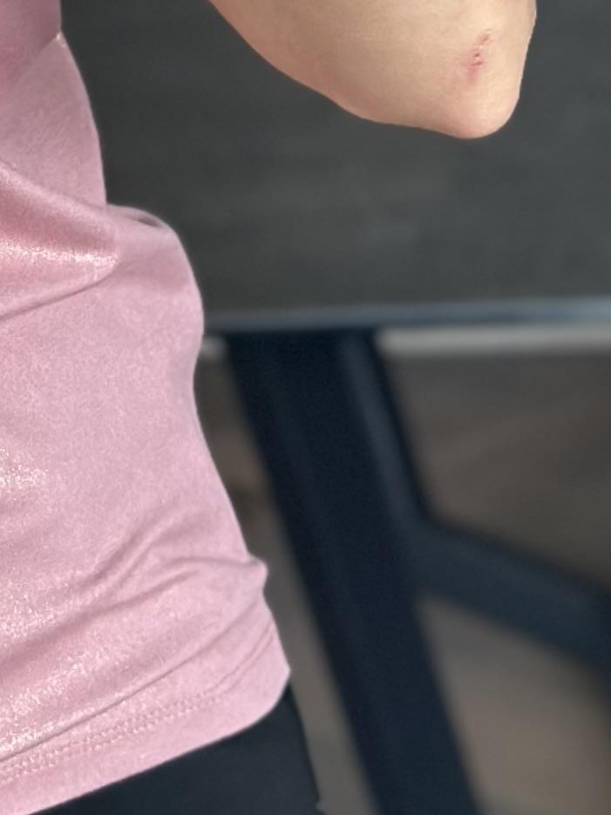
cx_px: -481
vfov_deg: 9.4
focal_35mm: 207
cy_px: -279
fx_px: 4873
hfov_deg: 7.0
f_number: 1.78
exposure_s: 1/60
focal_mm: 6.86
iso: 200
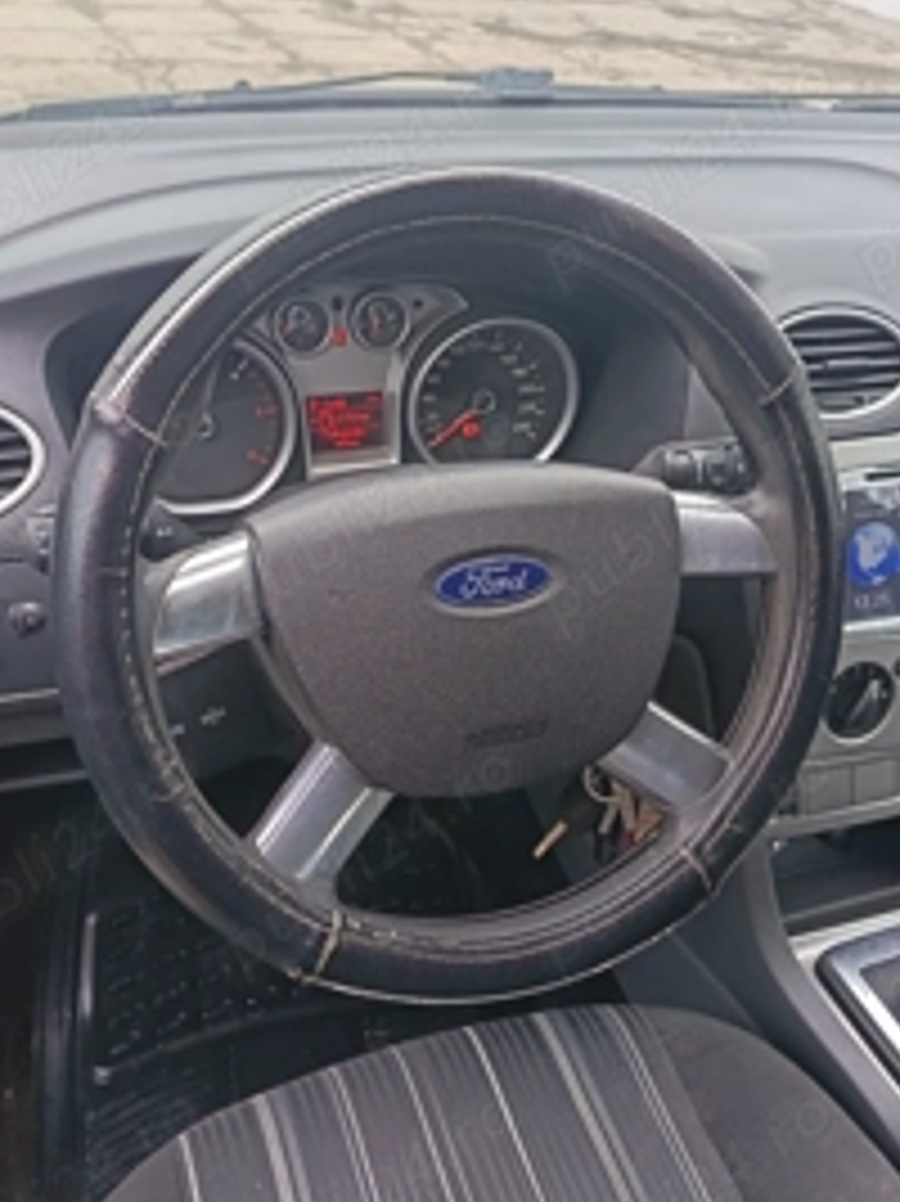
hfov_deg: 39.5
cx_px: 526
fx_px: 1249
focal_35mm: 36
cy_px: 590
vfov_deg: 51.4
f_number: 1.75
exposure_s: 1/120
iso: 451
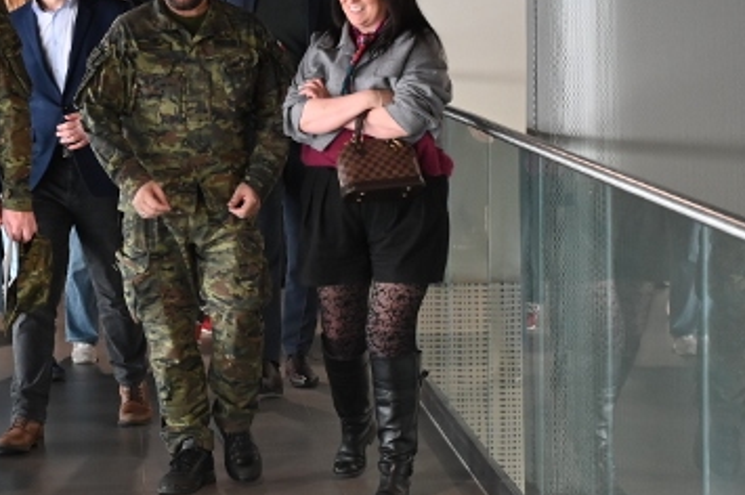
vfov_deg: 10.7
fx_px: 2626
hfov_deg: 15.9
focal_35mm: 127
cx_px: 27
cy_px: 116
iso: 1600
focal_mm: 44
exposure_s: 1/125
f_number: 4
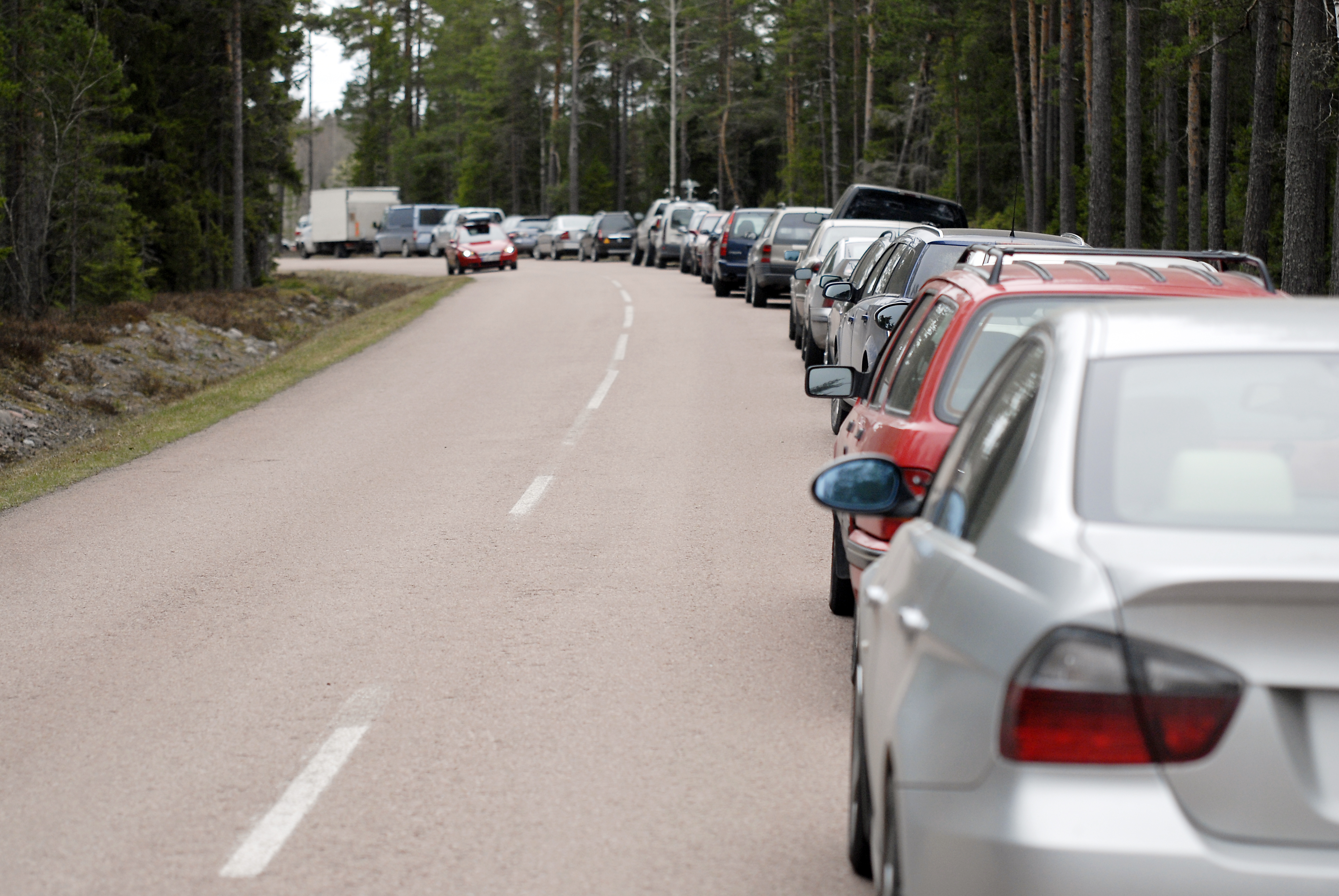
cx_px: 670
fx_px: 3910
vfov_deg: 13.1
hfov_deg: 19.4
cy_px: 448
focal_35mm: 105
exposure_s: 1/1250
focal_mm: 70
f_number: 2.8
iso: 400
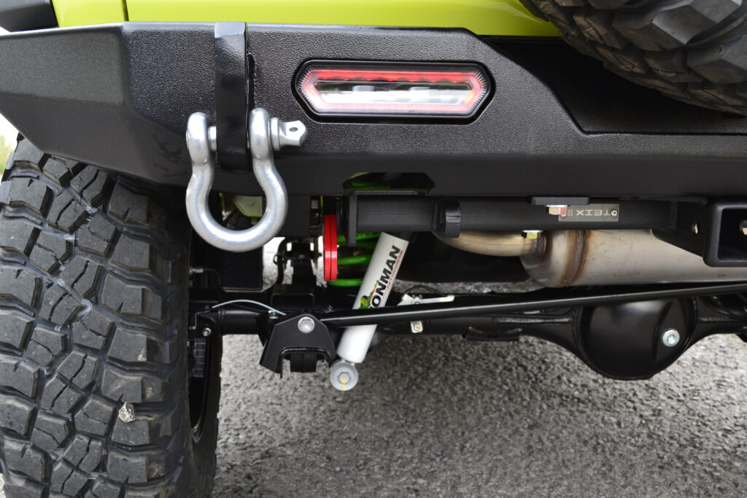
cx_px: 374
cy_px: 249
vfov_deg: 34.2
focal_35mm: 39
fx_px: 809
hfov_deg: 49.5
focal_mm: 26
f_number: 8
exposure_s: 1/50
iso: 400
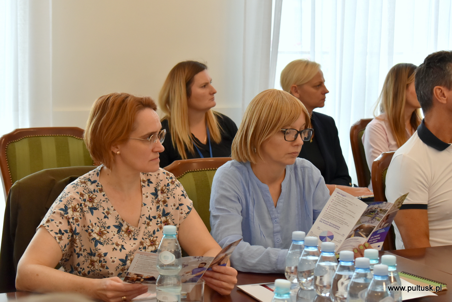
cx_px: 226
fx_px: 1036
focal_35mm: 82
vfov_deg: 16.6
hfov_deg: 24.6
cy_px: 151
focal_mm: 55
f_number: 5.6
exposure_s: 1/60
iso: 800
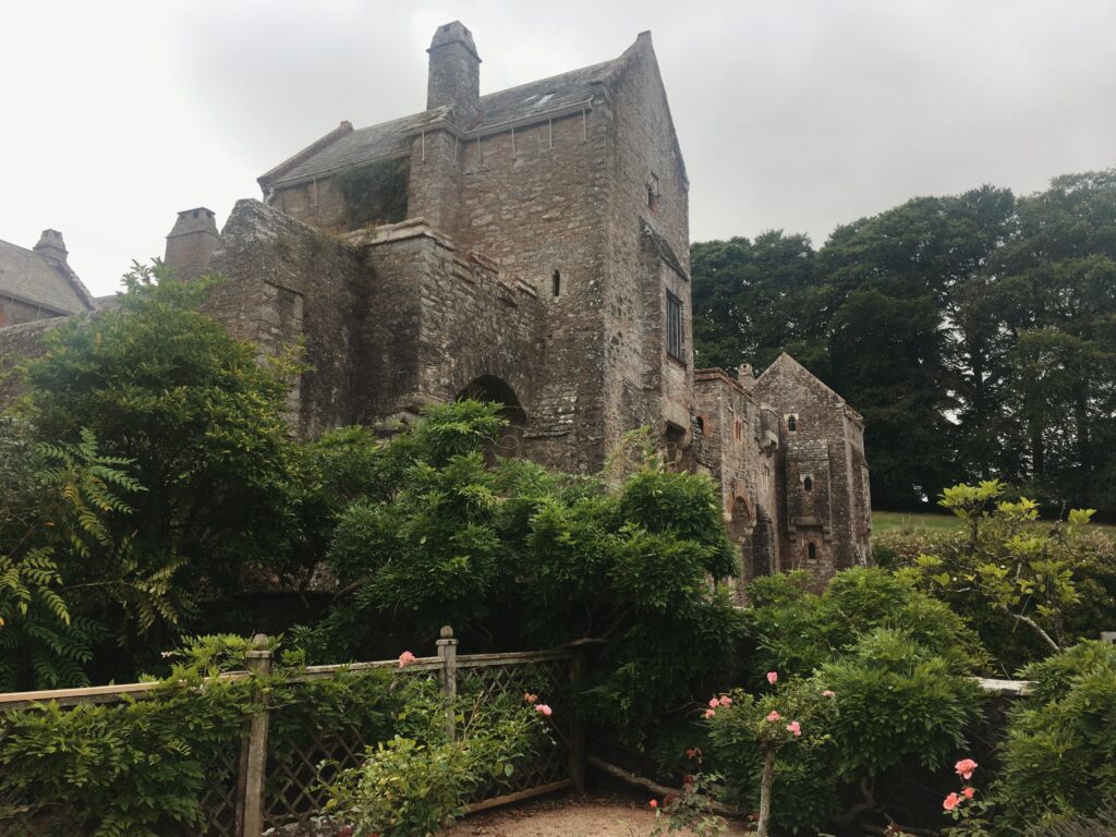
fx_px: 935
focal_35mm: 29
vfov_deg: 48.2
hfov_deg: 61.7
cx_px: 558
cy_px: 418
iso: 25
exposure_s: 1/538
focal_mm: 4.15
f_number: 2.2
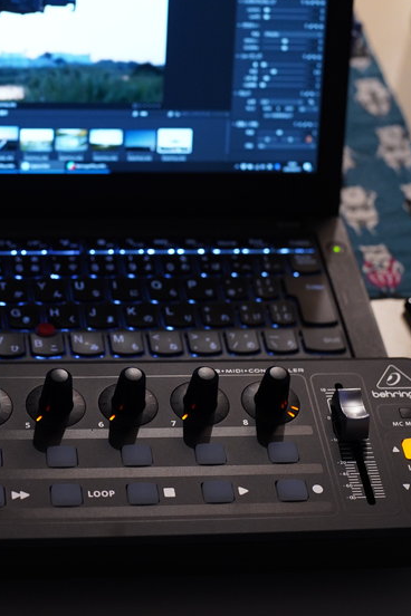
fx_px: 1490
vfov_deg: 23.3
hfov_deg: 15.6
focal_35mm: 87
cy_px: 225
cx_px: 61
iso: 3200
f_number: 4
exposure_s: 1/50
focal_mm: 50
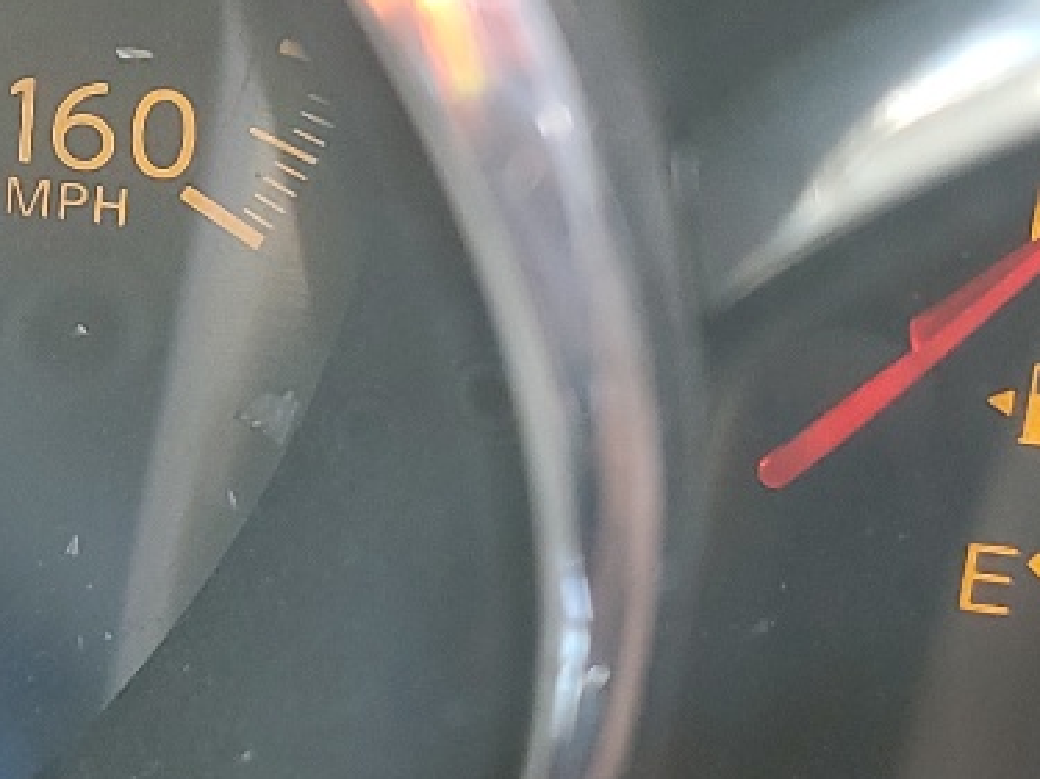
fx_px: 3334
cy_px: 33
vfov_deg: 13.2
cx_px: -211
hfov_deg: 16.9
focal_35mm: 111
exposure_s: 1/120
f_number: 1.5
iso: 67
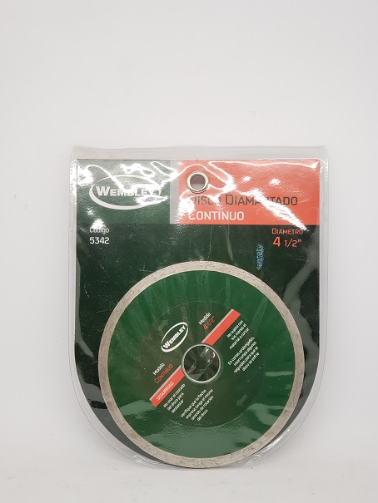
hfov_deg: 28.0
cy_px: 252
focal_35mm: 52
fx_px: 757
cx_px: 189
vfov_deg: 36.8
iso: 40
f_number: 2.4
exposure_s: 1/33
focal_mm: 6
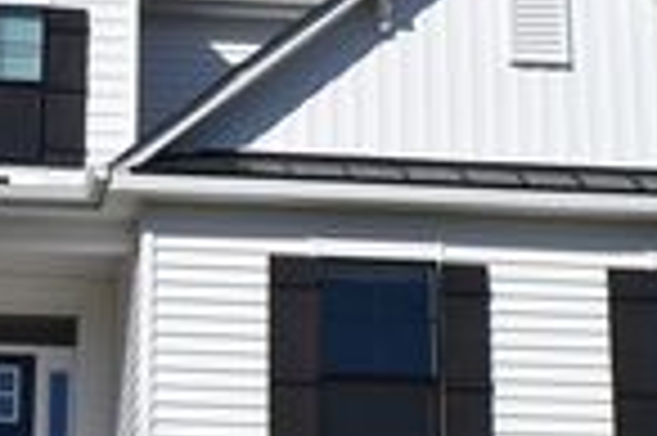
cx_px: 22
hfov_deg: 19.4
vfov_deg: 13.3
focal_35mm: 103
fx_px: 1878
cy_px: 245
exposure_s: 1/320
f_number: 9
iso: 100
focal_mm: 20
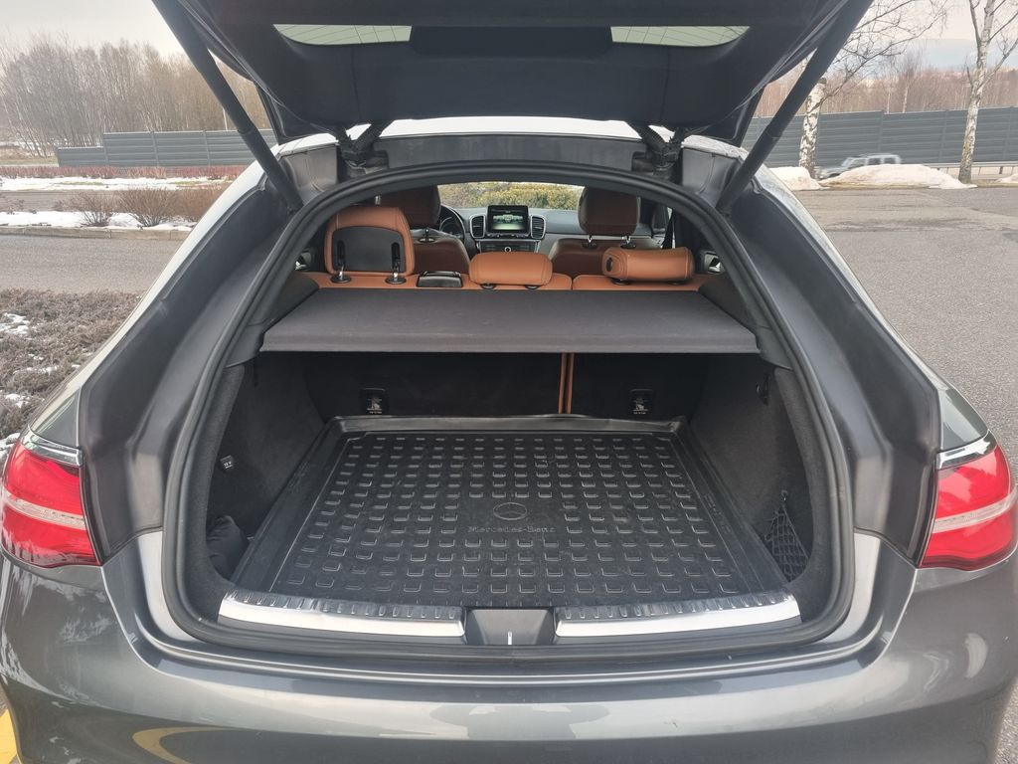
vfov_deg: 53.1
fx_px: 765
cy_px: 382
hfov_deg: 67.3
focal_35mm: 26
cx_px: 509
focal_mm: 5.4
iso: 125
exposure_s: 1/100
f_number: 1.8
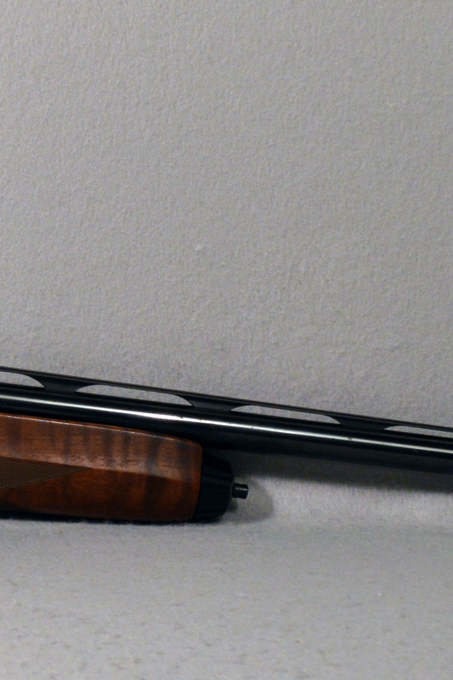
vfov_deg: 14.4
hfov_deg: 9.3
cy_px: 333
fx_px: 2679
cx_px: -272
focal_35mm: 142
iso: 400
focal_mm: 26
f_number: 5
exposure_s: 1/100
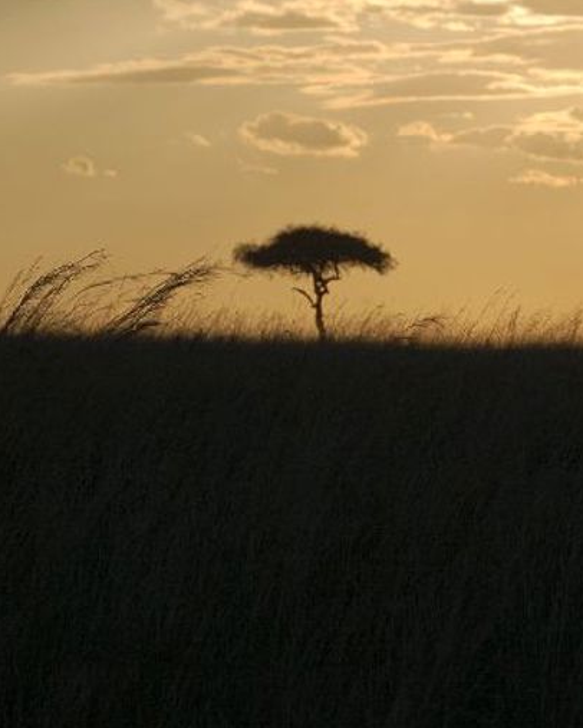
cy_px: 256
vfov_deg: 6.8
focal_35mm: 284
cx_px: 638
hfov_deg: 5.4
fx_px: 6122
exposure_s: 1/1250
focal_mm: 100
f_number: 9
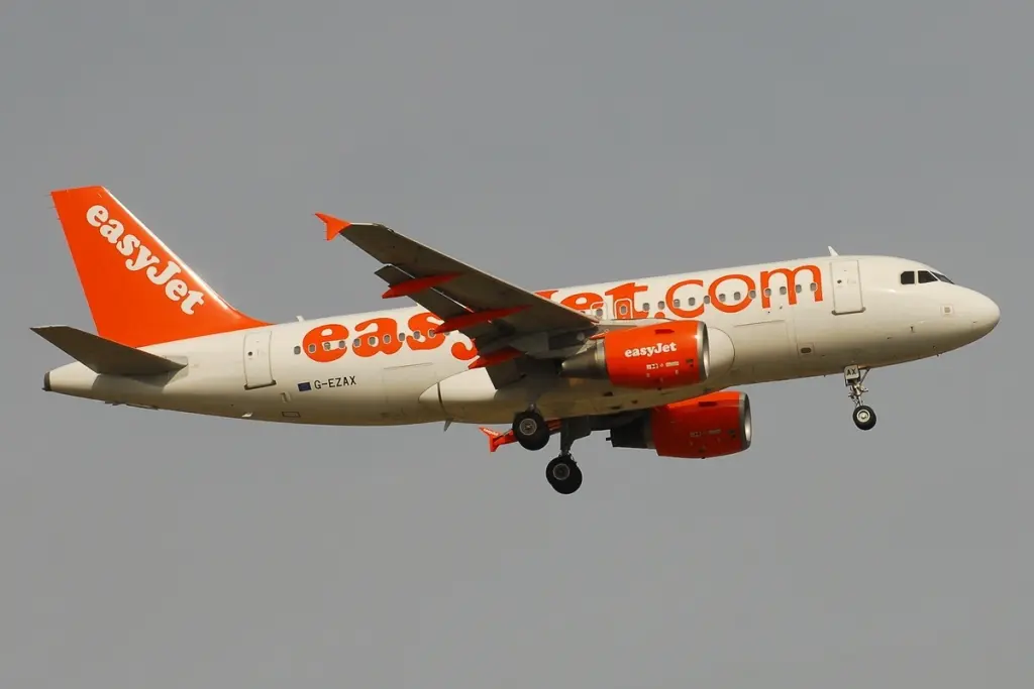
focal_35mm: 183
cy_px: 344
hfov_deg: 11.2
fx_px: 5257
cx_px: 517
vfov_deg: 7.5
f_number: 8
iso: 200
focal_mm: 122
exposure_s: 1/800
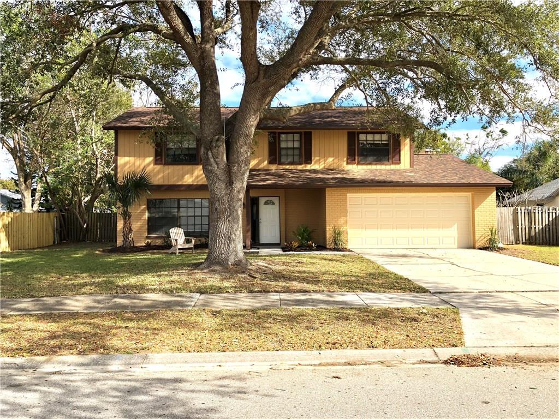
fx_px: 452
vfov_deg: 49.7
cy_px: 210
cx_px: 280
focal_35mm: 28
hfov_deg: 63.4
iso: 20
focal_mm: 3.99
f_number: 1.8
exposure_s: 1/1033
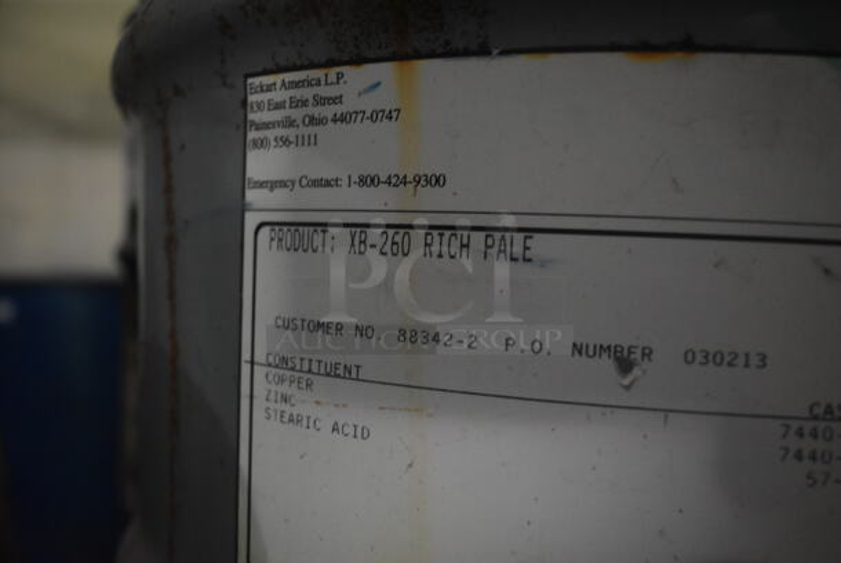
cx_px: 420
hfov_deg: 57.2
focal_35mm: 33
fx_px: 772
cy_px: 282
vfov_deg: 40.1
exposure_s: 1/60
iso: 3200
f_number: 3.8
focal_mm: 22
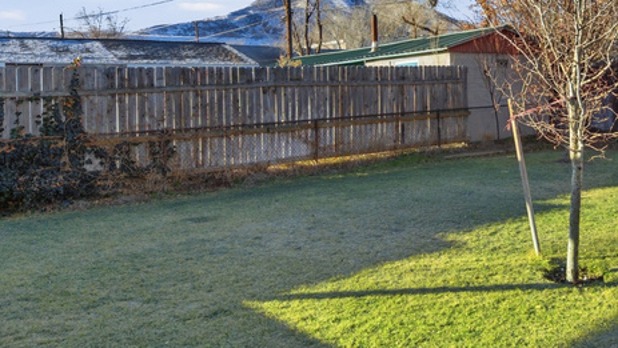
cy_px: 95
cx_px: 467
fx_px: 607
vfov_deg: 31.6
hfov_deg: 51.6
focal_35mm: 37
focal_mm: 16
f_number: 8
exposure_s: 1/8000
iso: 800
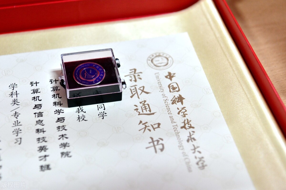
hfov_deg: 28.8
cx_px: 143
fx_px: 556
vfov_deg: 19.5
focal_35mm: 70
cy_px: 95
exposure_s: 1/25
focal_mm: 70
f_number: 4.5
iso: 1600
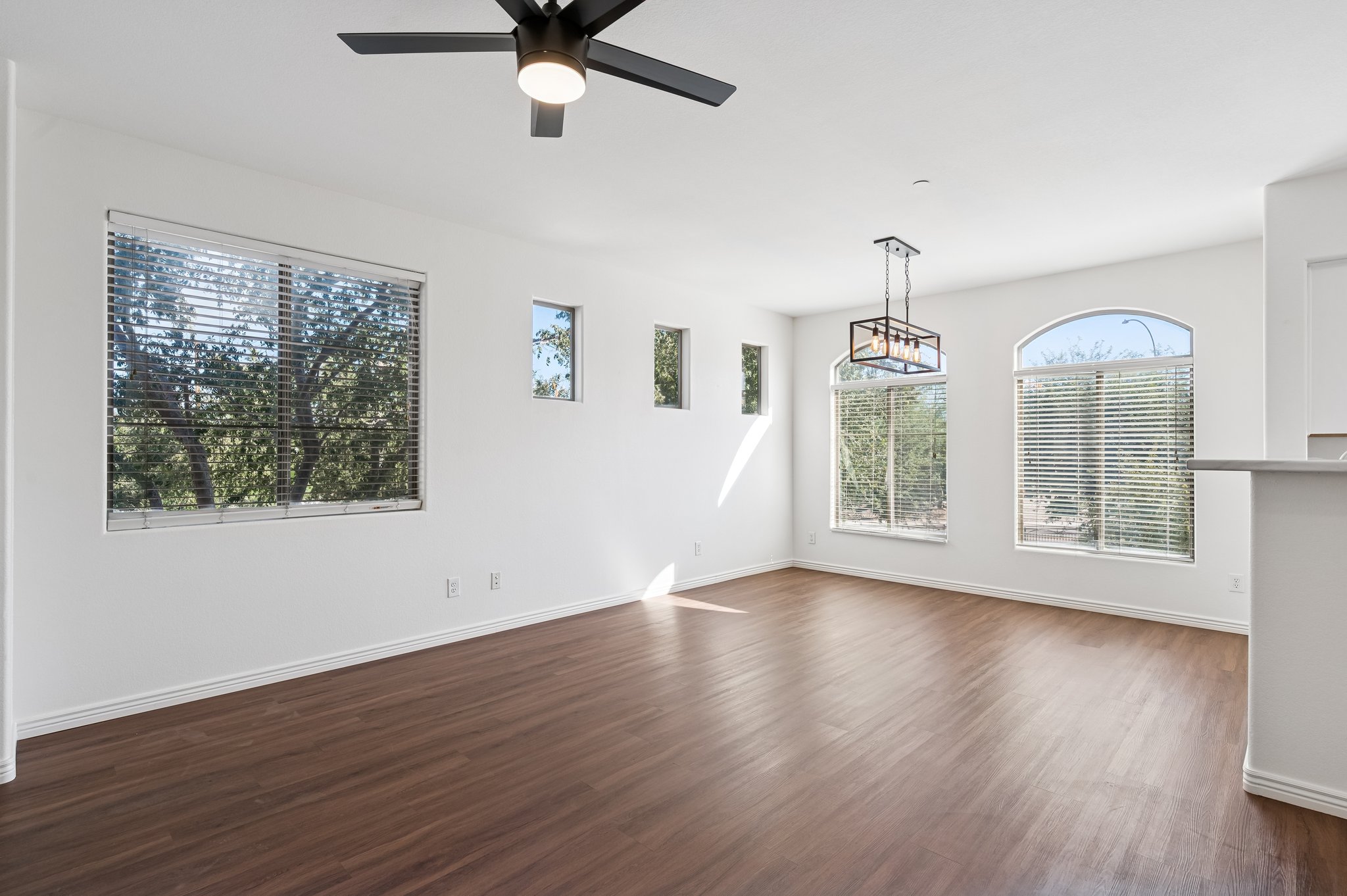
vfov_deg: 70.3
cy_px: 448
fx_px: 636
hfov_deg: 93.3
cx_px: 674
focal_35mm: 17
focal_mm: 17
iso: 320
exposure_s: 1/160
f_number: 8
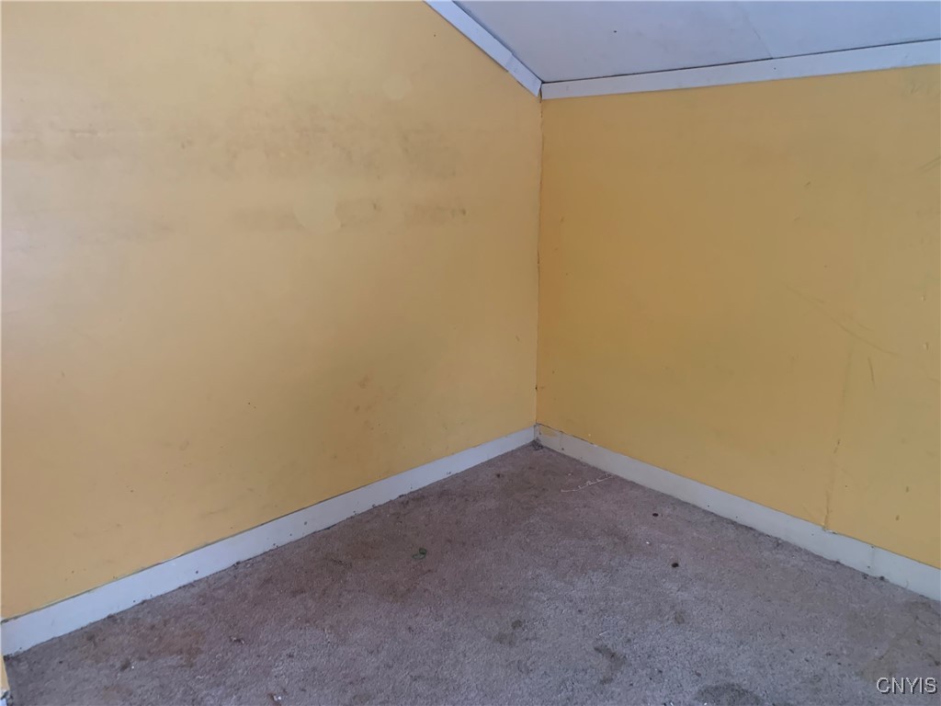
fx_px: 707
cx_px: 470
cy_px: 353
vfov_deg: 53.1
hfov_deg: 67.3
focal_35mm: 26
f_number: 1.8
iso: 400
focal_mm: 4.25
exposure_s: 1/37
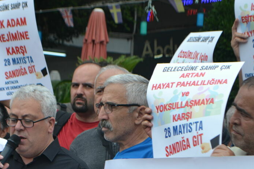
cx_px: 37
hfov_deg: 13.3
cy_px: 138
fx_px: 1078
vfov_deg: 8.9
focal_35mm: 153
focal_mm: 55
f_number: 7.1
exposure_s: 1/200
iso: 100
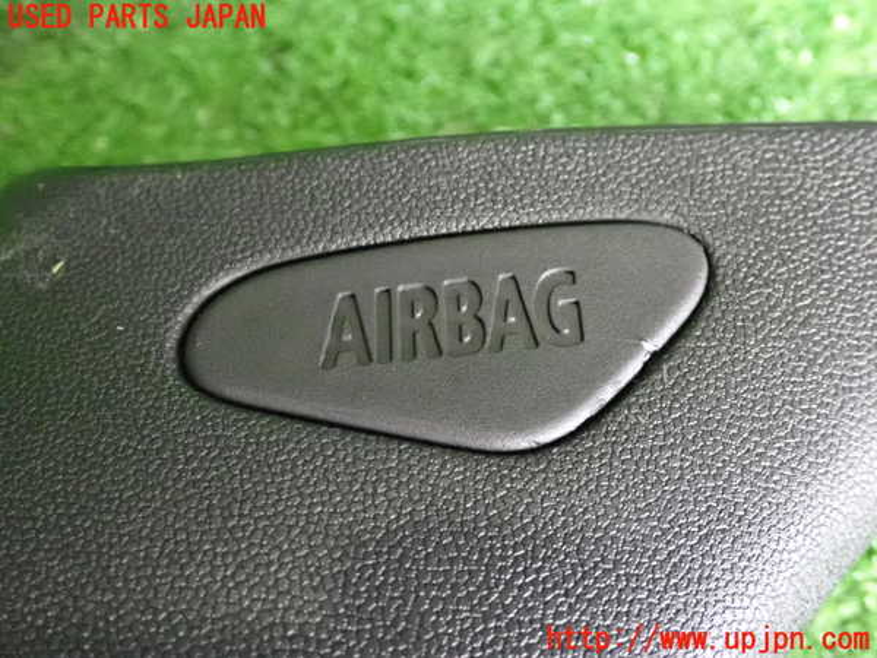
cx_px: 438
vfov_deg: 35.1
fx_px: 1039
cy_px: 329
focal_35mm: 41
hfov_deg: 45.8
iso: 5000
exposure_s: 1/160
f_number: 2.8
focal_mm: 7.31
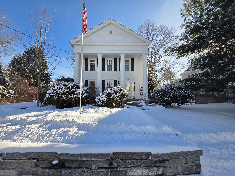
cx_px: 118
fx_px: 88
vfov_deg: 89.9
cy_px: 88
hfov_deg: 106.2
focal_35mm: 13
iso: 40
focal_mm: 2.2
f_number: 1.9
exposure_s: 1/1332
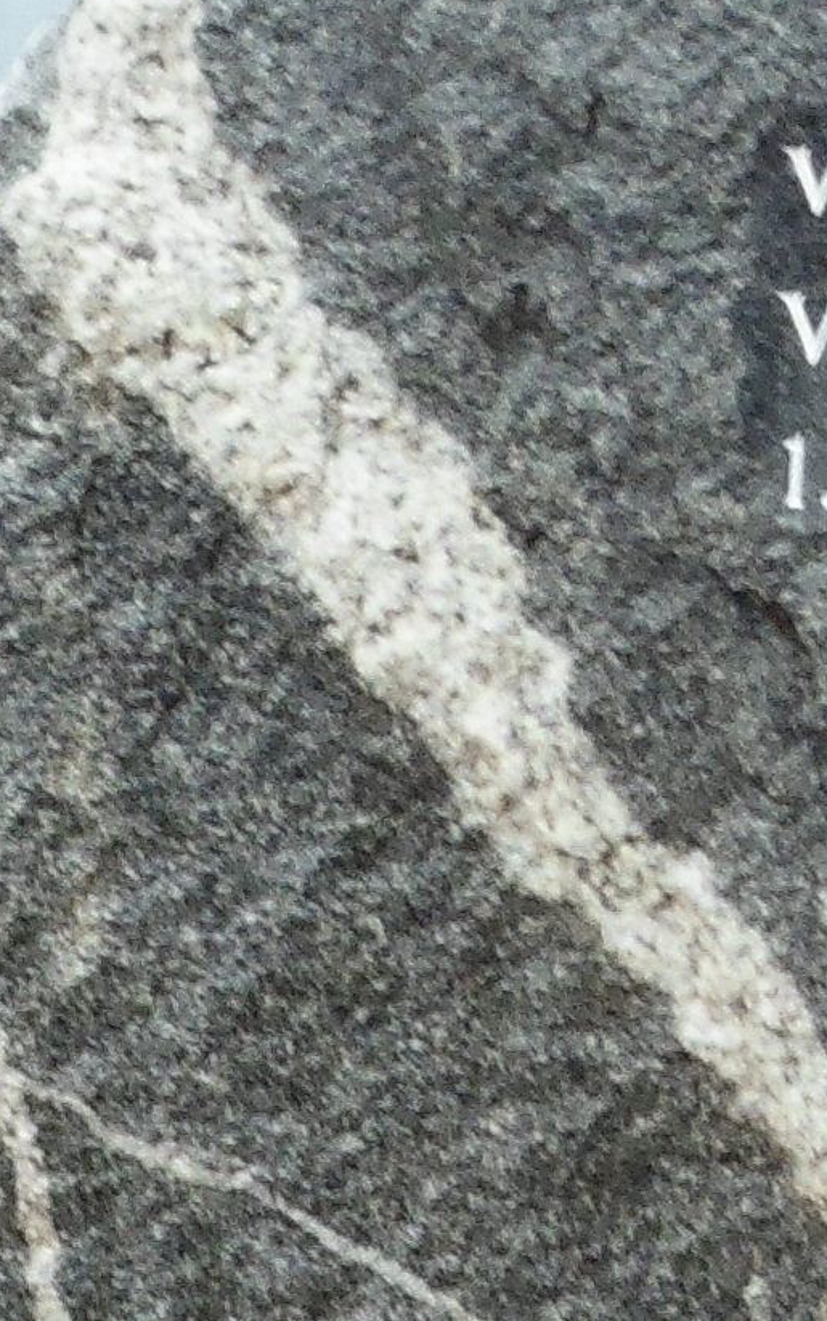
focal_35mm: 261
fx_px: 9404
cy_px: 1005
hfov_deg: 5.0
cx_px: -585
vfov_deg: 8.0
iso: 100
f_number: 5
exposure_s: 1/100
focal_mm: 7.9
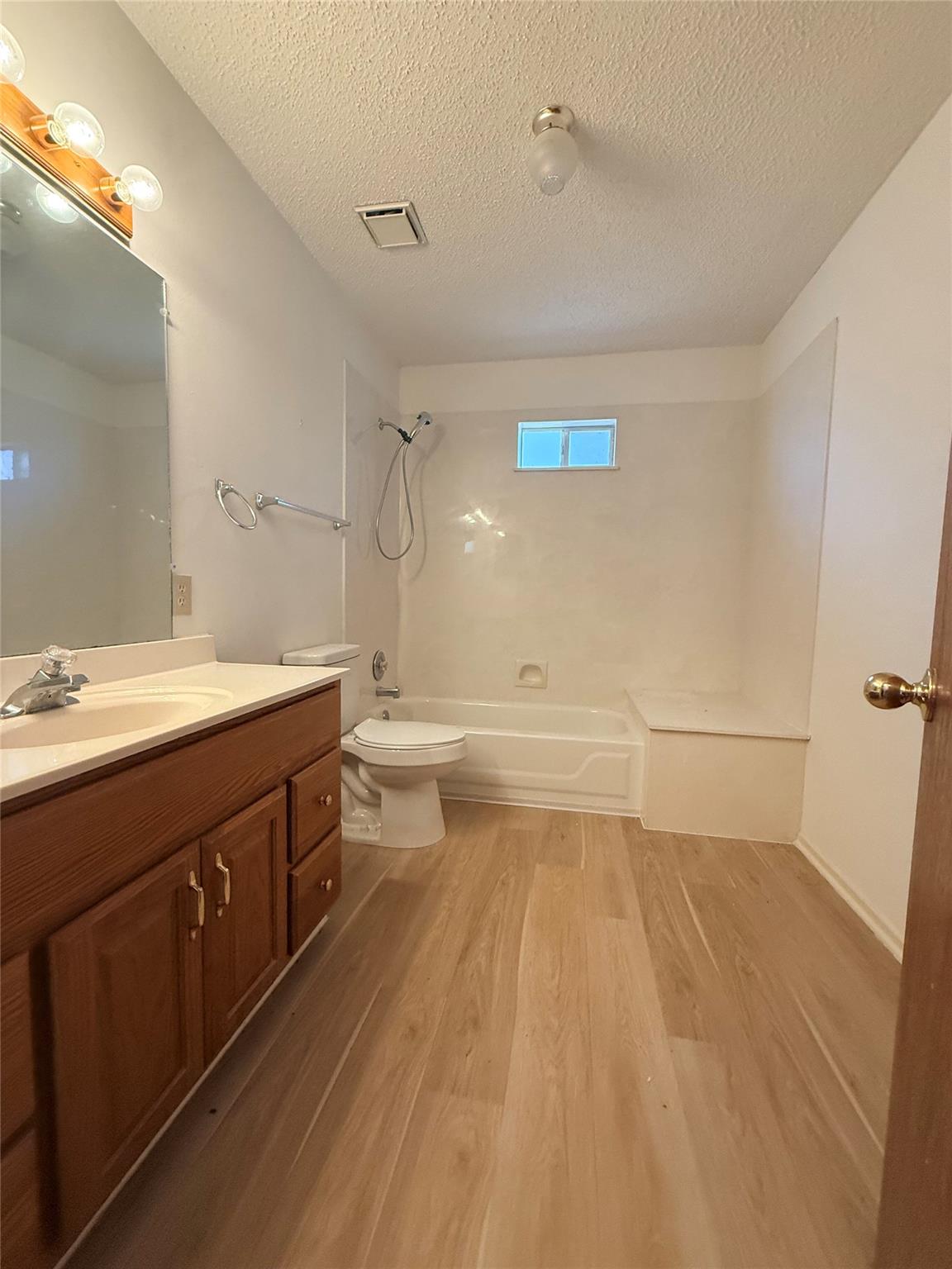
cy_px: 634
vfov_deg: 102.1
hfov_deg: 85.7
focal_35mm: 14
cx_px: 476
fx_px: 513
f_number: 2.2
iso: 400
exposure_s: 1/120
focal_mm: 2.22
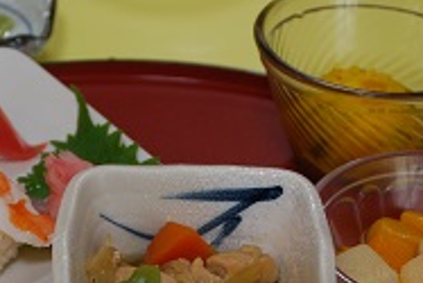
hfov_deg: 16.2
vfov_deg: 10.8
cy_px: 243
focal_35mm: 126
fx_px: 1484
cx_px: 163
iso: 200
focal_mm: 35
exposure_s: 1/60
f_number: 4.2
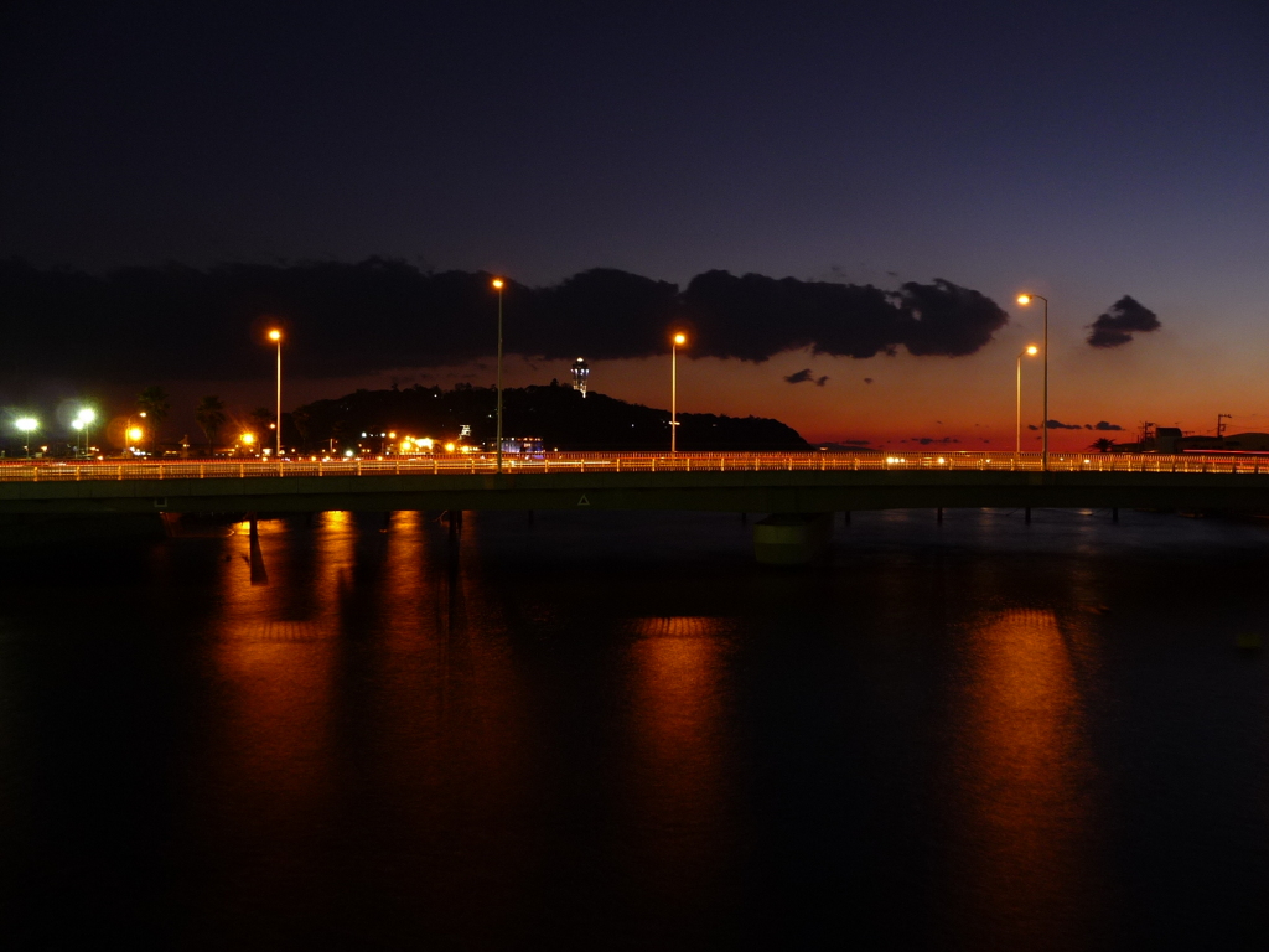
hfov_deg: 63.4
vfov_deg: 49.7
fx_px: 1026
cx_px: 634
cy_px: 476
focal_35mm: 28
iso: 100
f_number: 8
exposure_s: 8
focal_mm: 4.7
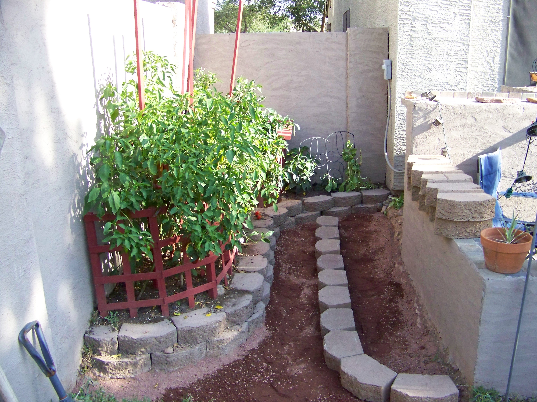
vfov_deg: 39.7
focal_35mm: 36
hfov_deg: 51.4
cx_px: 268
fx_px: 558
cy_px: 201
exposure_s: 1/500
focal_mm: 5.85
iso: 250
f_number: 2.8
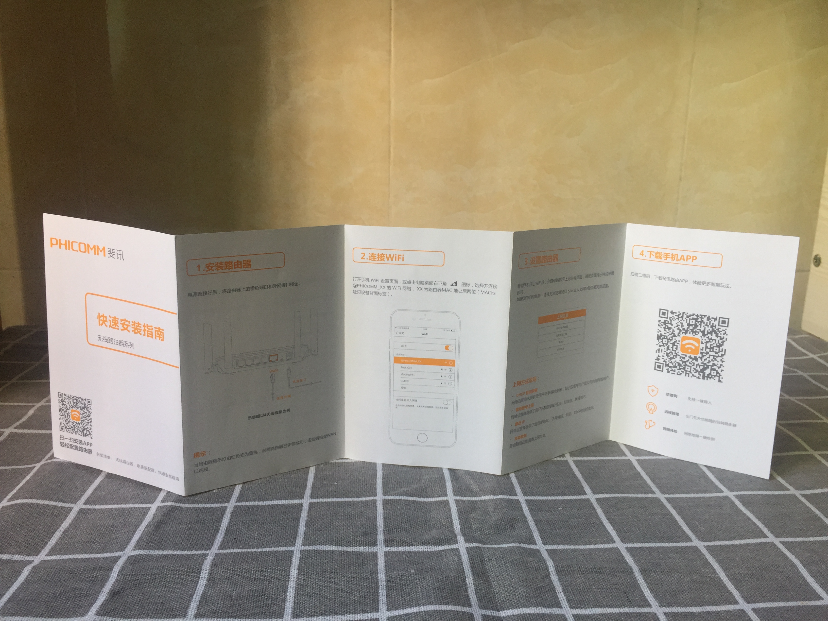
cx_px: 414
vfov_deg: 48.2
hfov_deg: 61.7
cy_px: 310
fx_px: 694
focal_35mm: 29
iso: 50
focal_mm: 4.15
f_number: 2.2
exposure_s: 1/100
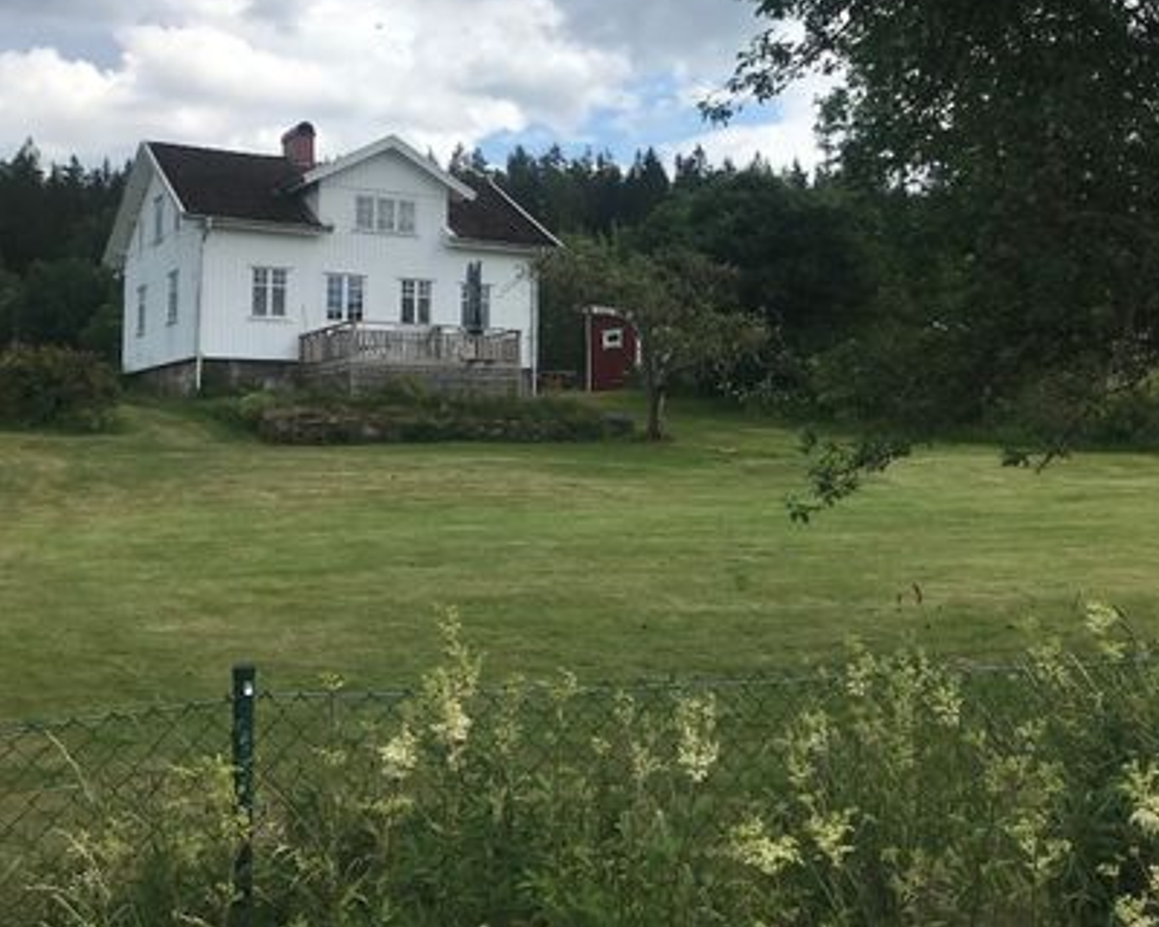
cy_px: 330
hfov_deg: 44.8
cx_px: 588
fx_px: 1406
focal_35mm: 41
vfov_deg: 36.2
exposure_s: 1/2907
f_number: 1.8
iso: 20
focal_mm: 3.99
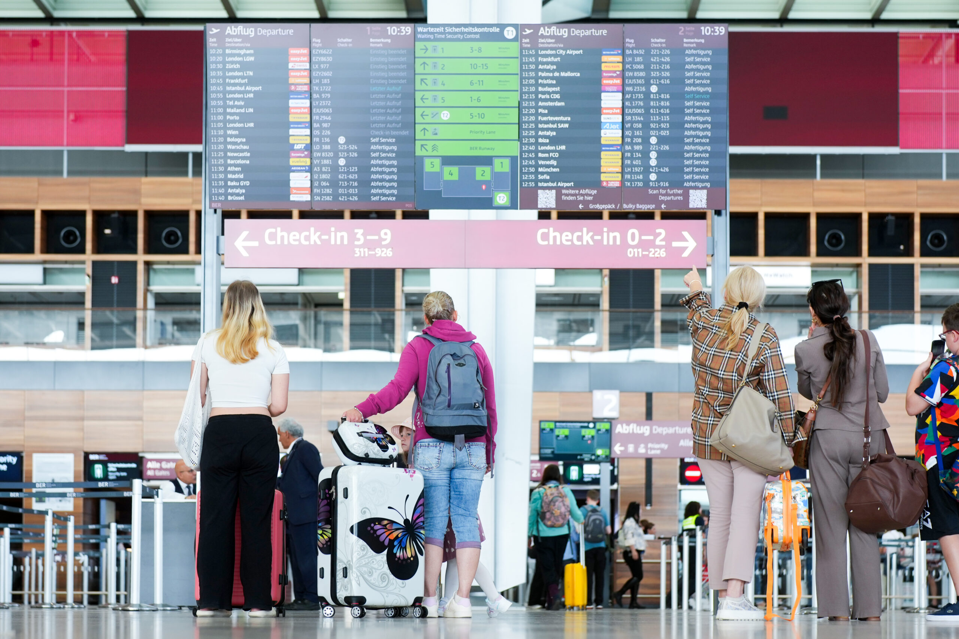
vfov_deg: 18.2
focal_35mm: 75
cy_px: 320
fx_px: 1998
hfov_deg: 27.0
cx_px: 480
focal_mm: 50
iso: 320
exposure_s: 1/200
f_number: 2.5
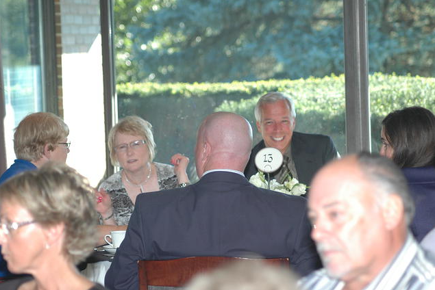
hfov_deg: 13.6
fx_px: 1825
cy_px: 145
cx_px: 218
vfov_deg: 9.1
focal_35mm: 151
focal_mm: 100
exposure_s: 1/80
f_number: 4.5
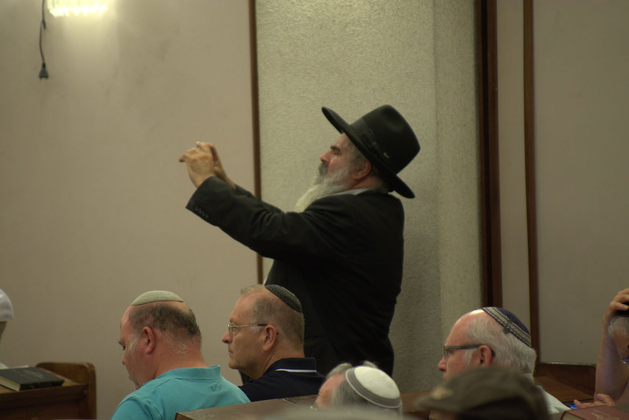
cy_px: 210
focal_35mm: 202
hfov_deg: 10.2
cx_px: 314
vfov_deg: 6.8
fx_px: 3530
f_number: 2.8
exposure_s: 1/100
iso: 800
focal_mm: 135
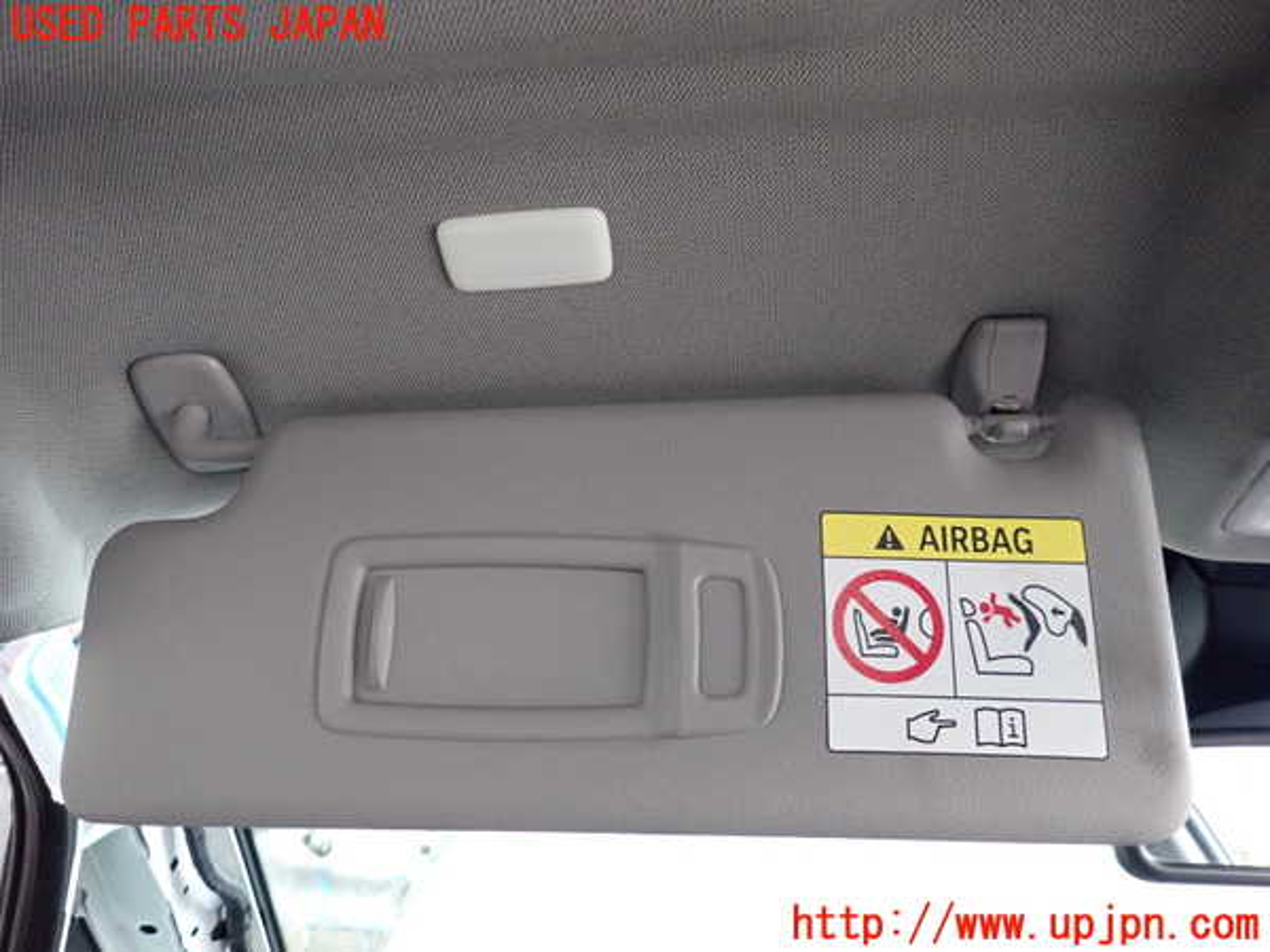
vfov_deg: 54.9
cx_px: 635
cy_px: 476
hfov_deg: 69.4
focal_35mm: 25
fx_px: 917
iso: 1250
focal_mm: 4.5
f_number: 2
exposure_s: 1/125
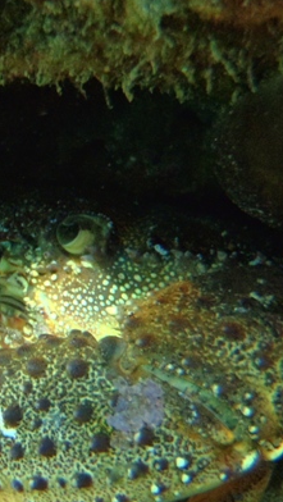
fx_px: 1065
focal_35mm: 80
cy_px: 304
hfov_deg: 14.9
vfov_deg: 26.5
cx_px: -5
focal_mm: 6.53
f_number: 4.1
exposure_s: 1/60
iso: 200
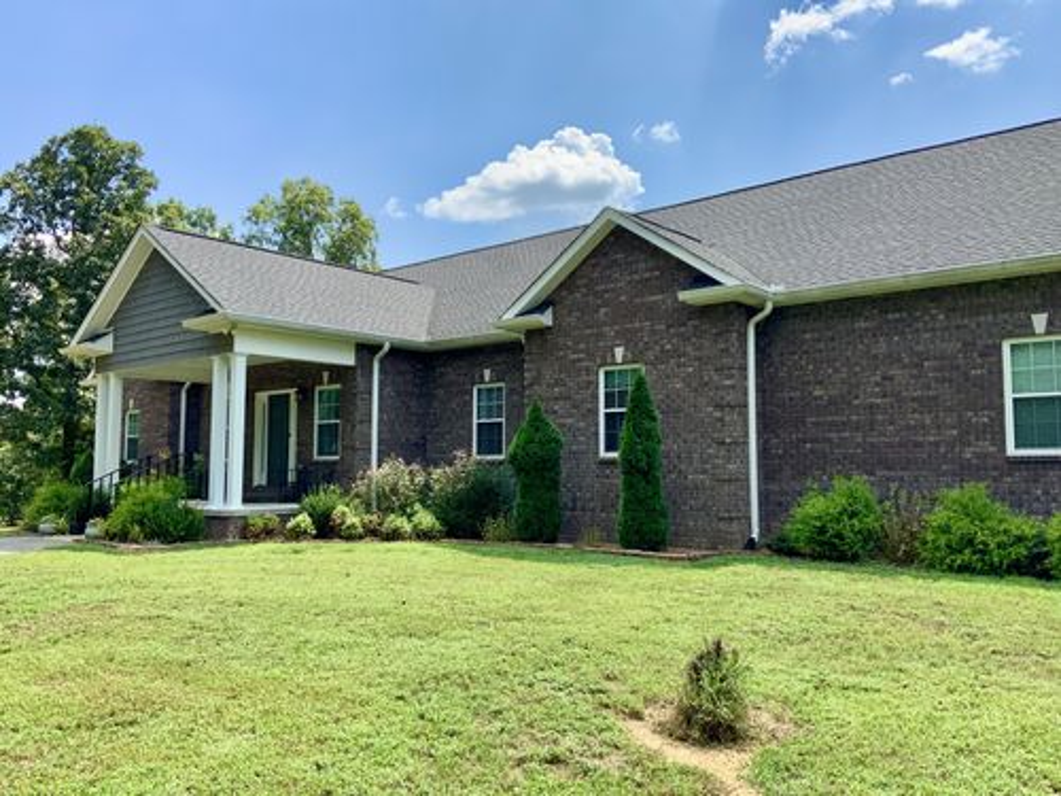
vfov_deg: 48.2
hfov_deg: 61.7
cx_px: 530
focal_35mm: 29
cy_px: 398
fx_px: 889
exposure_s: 1/1412
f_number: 1.8
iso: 16
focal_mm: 3
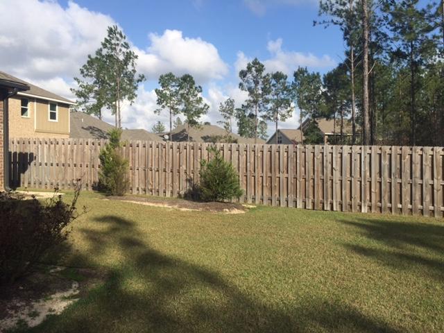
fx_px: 372
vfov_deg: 48.2
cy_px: 166
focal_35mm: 29
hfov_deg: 61.7
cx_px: 222
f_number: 2.2
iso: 32
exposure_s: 1/2326
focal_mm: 4.15
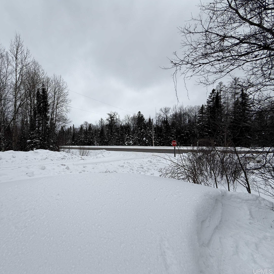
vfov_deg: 84.0
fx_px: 152
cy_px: 137
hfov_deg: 82.0
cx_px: 99
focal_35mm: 17
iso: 50
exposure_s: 1/1572
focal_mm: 2.22
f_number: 2.2
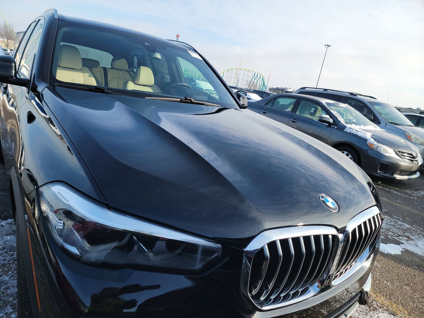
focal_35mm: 24
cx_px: 212
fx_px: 294
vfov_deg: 56.8
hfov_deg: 71.6
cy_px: 159
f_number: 1.8
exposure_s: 1/481
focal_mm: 6.7
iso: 50
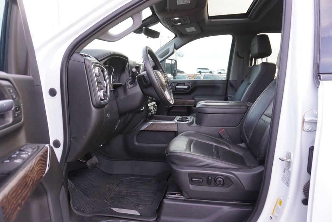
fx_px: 221
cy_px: 111
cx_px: 166
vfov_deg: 53.2
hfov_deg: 73.7
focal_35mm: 24
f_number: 4
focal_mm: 16
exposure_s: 1/60
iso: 400
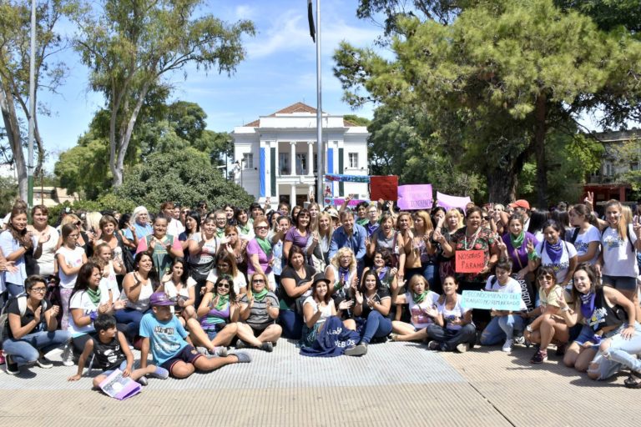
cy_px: 214
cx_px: 320
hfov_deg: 67.4
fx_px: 481
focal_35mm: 27
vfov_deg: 47.9
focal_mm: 18
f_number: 8
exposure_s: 1/500
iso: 280
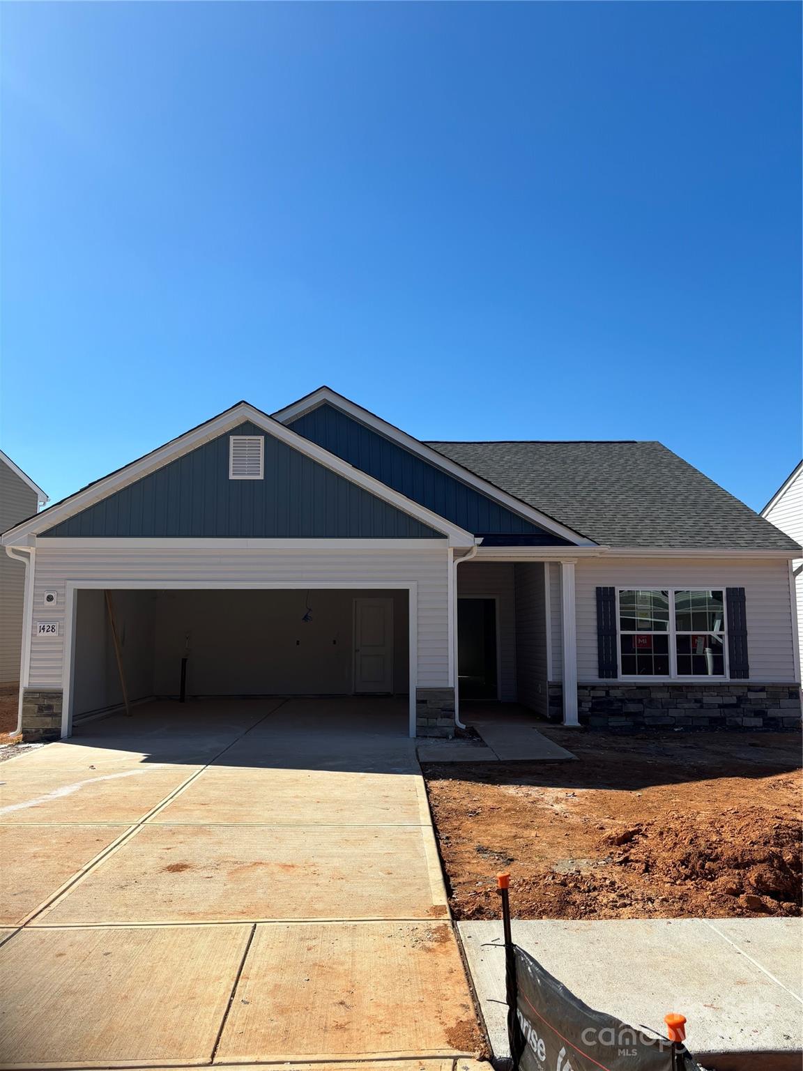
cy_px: 536
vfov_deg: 67.3
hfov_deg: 53.1
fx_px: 804
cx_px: 402
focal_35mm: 26
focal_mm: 5.96
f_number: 1.6
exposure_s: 1/4082
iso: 50
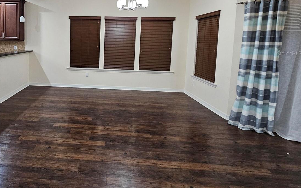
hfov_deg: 80.0
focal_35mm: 20
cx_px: 84
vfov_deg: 57.4
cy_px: 53
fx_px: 164
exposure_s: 1/40
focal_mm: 2.2
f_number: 2.2
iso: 320
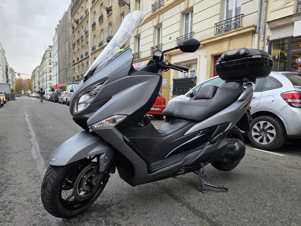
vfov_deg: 58.9
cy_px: 113
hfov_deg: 73.9
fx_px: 200
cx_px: 150
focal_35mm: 23
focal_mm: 6.3
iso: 50
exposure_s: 1/100
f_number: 1.7
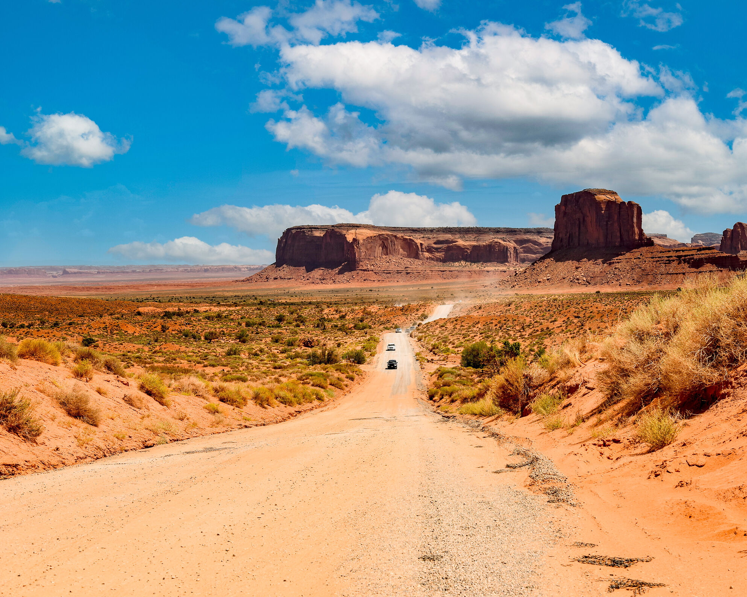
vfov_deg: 30.2
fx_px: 1105
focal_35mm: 50
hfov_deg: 37.2
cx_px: 452
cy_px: 298
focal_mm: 44
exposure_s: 1/800
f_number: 7.1
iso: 160
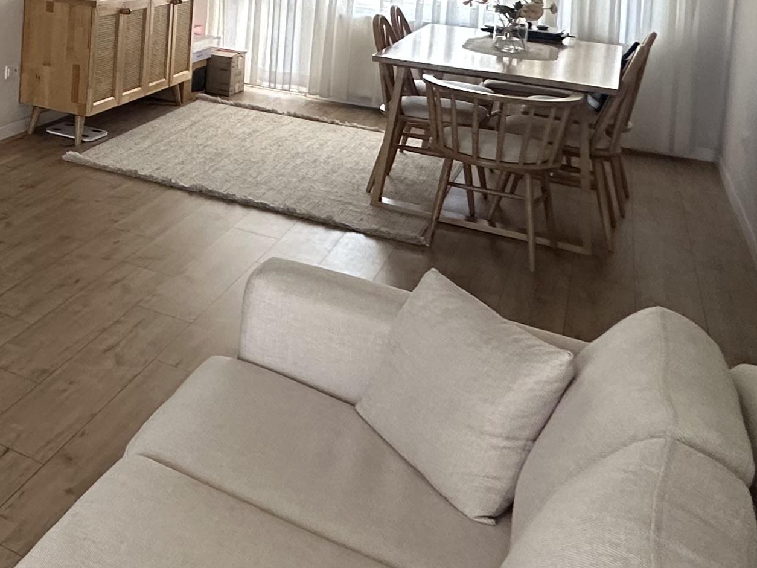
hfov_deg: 30.9
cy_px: -83
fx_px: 984
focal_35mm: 45
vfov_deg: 28.7
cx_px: -267
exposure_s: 1/99
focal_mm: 2.22
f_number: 2.2
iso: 250
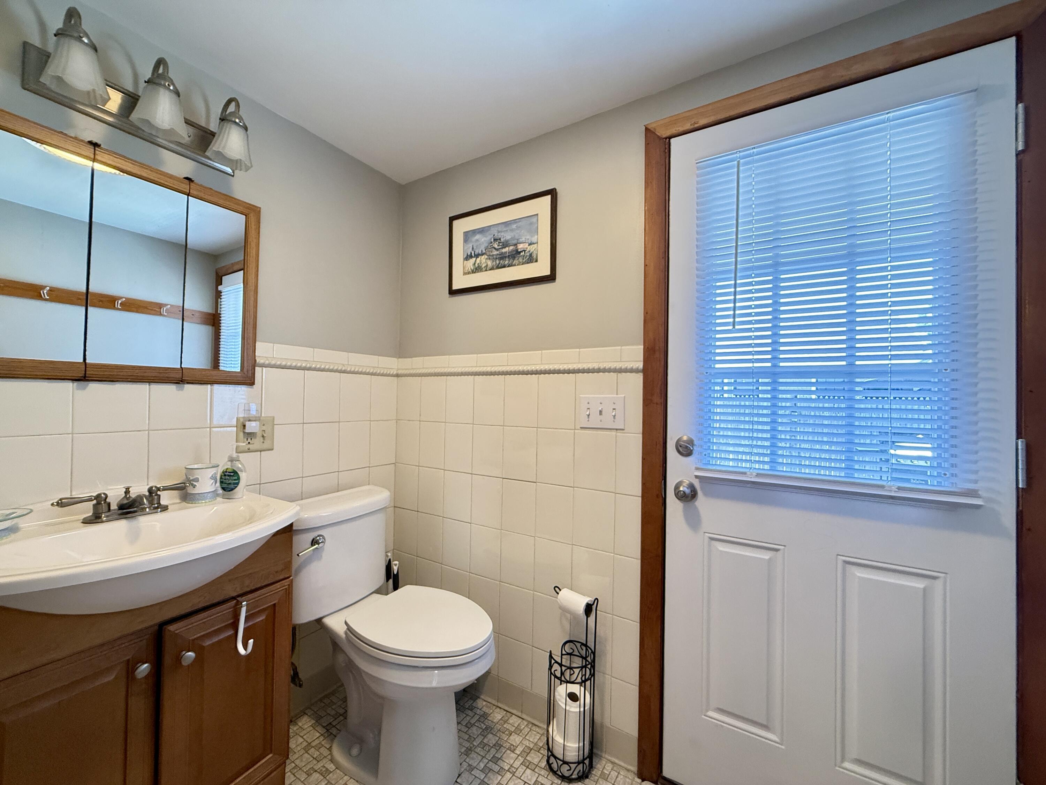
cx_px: 523
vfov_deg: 85.7
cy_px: 392
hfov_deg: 102.1
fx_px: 423
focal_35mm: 14
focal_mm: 2.22
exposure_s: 1/60
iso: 400
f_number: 2.2
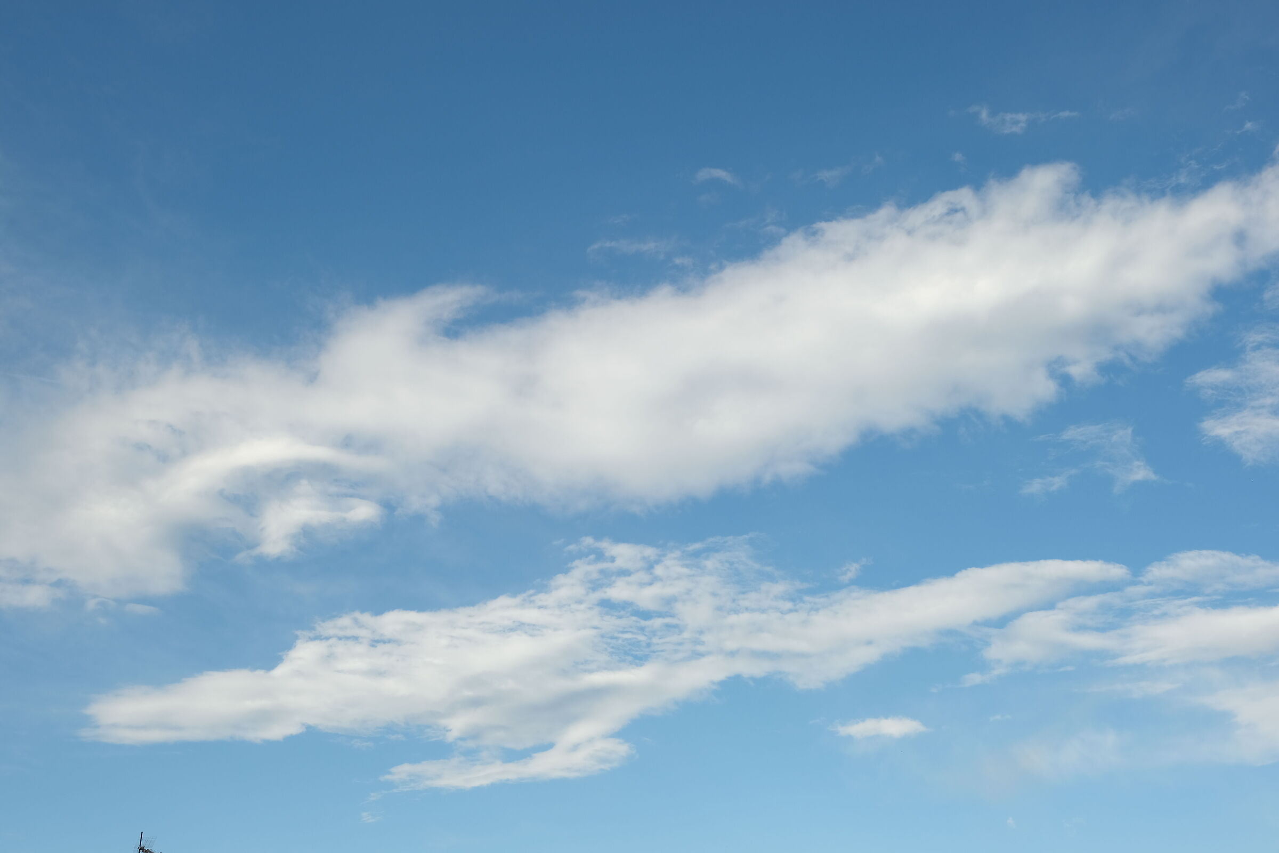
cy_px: 426
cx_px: 640
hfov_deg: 50.7
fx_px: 1350
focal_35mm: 38
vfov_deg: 35.1
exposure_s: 1/480
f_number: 5.6
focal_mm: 25.4
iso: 160
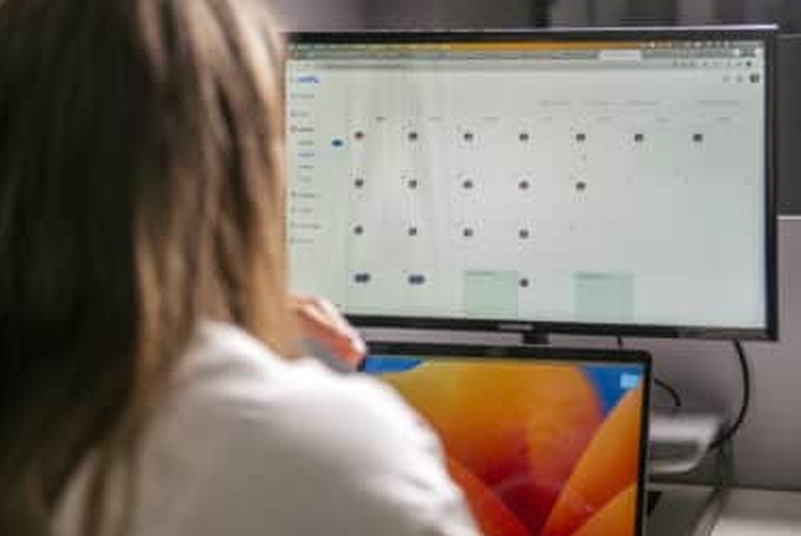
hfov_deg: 35.0
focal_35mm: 57
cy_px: 270
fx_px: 1269
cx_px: 399
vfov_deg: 23.8
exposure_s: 1/125
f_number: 2.8
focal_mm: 56
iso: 200
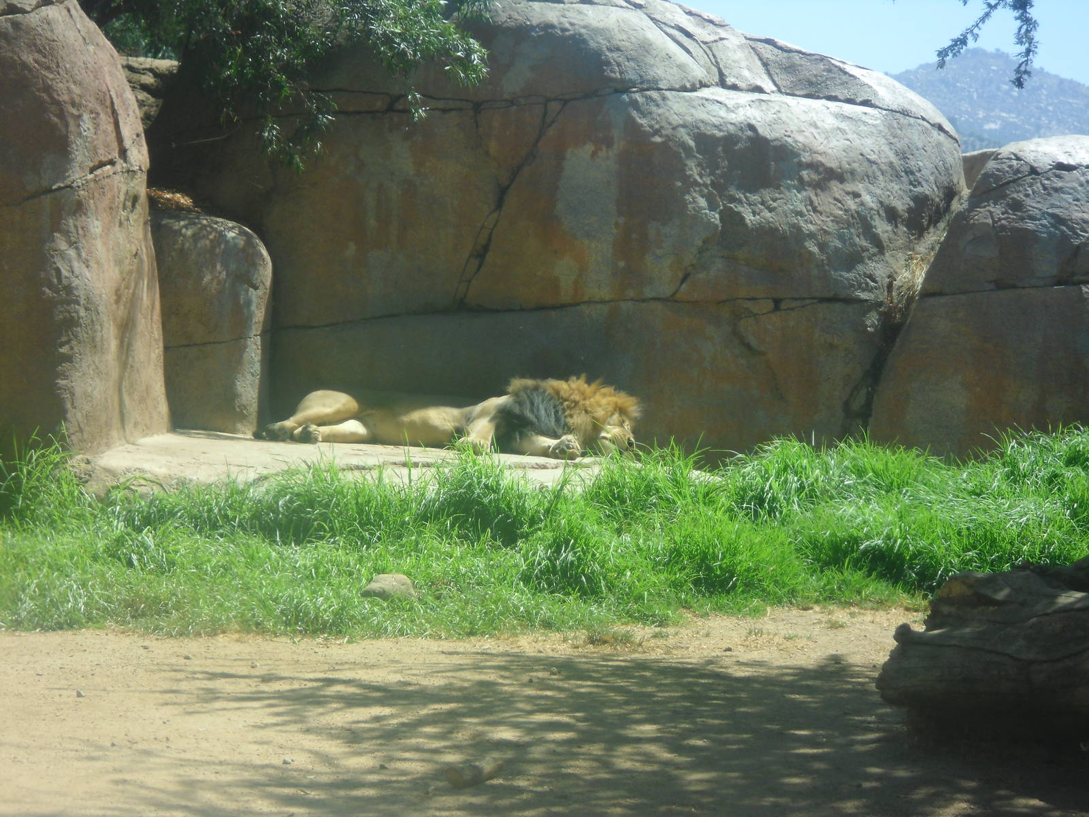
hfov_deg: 18.2
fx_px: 3398
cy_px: 408
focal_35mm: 108
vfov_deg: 13.7
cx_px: 544
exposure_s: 1/160
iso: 100
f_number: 5.9
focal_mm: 19.6
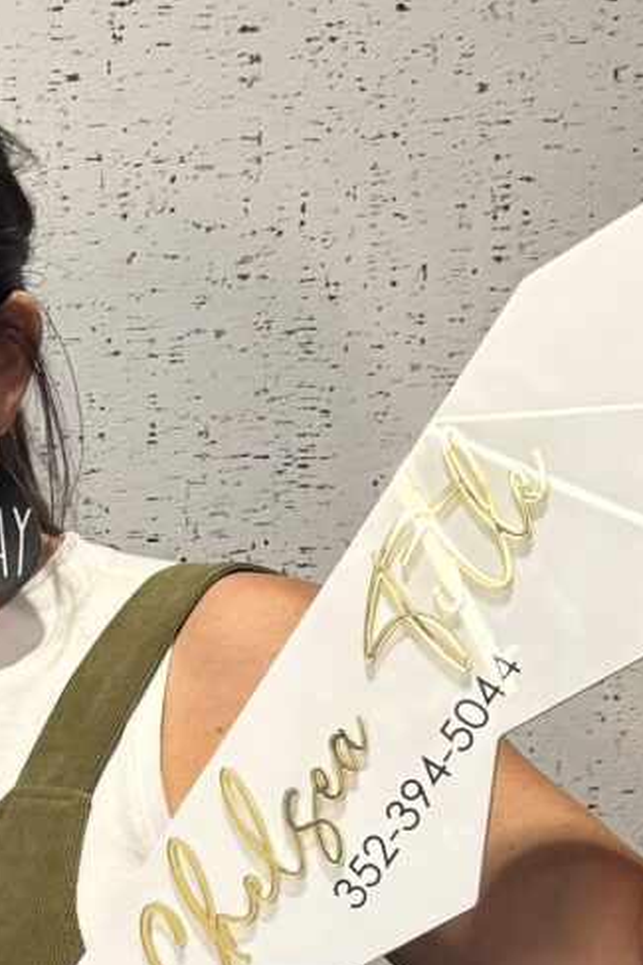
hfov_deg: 10.0
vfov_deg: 15.2
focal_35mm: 131
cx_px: -427
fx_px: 3512
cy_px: 1103
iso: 125
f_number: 1.78
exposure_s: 1/60
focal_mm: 6.76
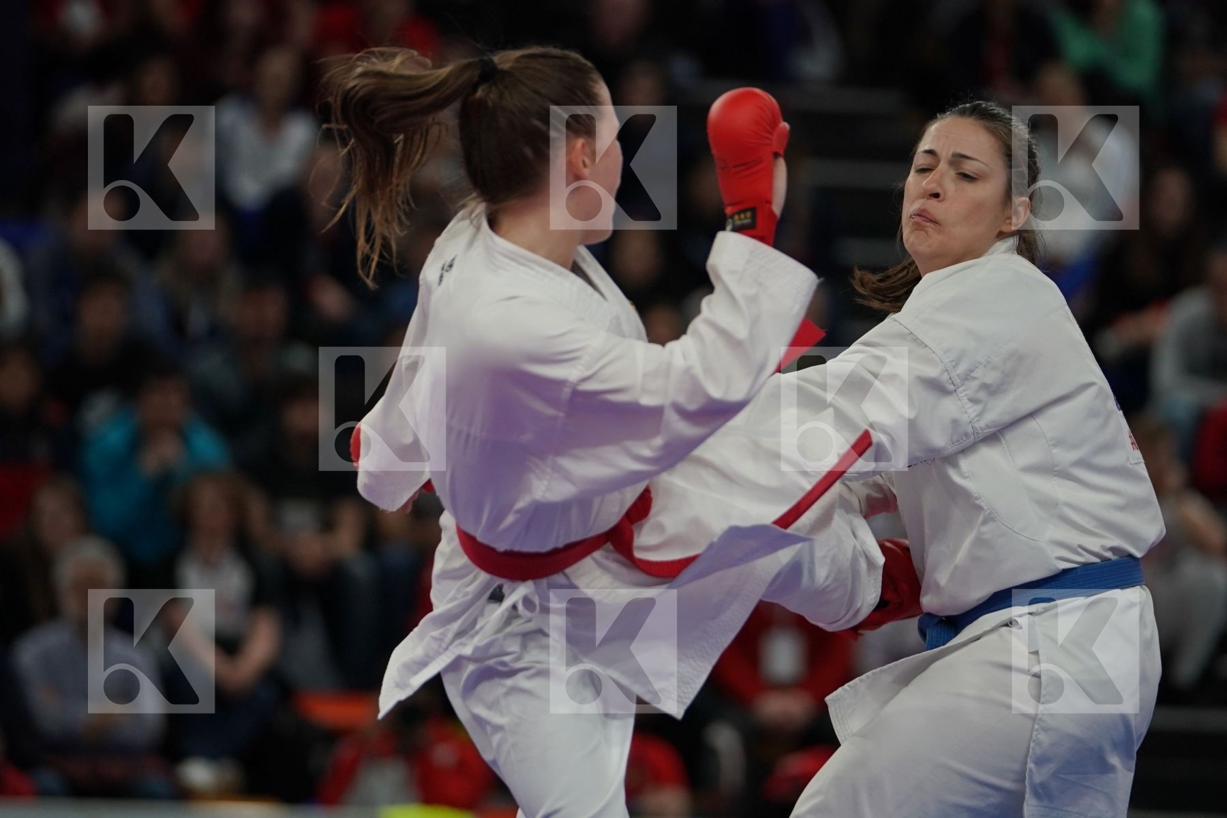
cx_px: 614
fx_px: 8827
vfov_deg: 5.3
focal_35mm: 259
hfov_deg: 8.0
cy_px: 409
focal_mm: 173
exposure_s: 1/1000
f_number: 2.8
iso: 1000
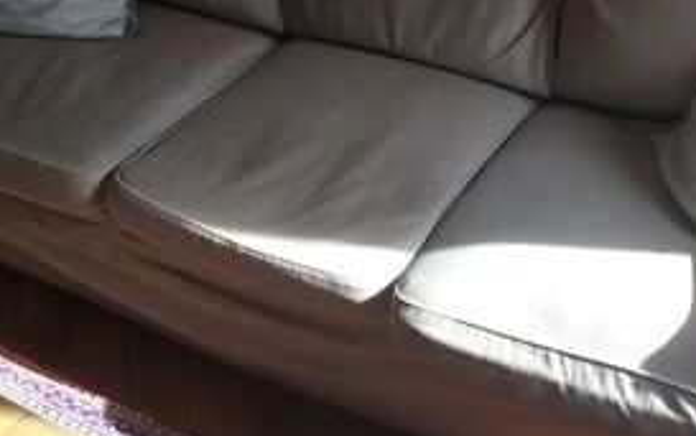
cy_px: 48
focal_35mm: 54
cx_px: 446
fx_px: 1025
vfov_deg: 23.4
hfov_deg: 37.2
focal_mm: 4.15
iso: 32
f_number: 2.2
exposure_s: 1/100
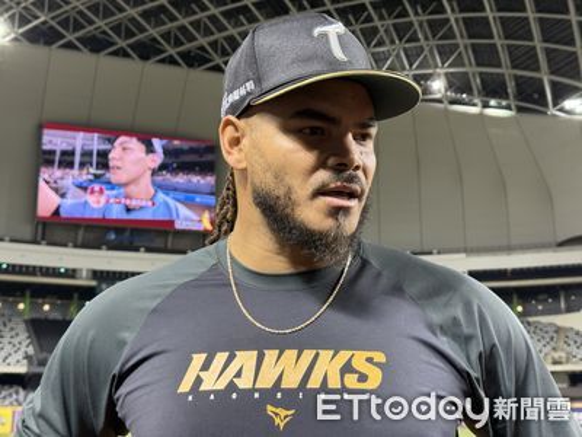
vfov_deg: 30.3
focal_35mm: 48
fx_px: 807
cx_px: 291
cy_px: 218
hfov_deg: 39.7
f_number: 1.78
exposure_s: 1/60
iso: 100
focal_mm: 6.76
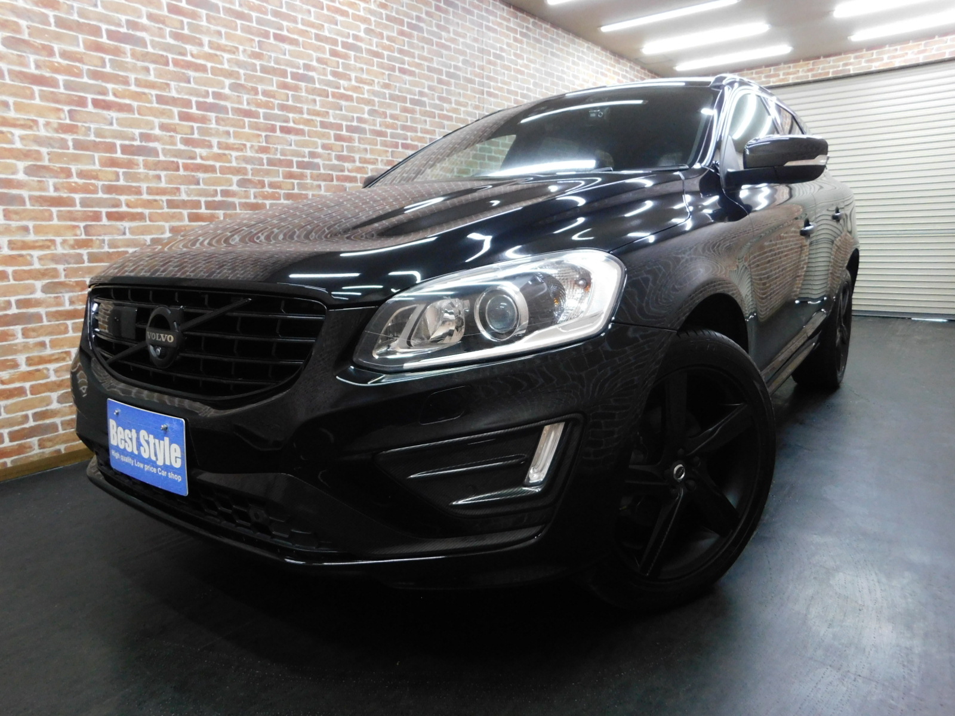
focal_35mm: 23
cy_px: 358
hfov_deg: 73.9
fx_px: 635
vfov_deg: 58.9
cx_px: 478
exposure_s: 1/30
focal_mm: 4
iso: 400
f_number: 3
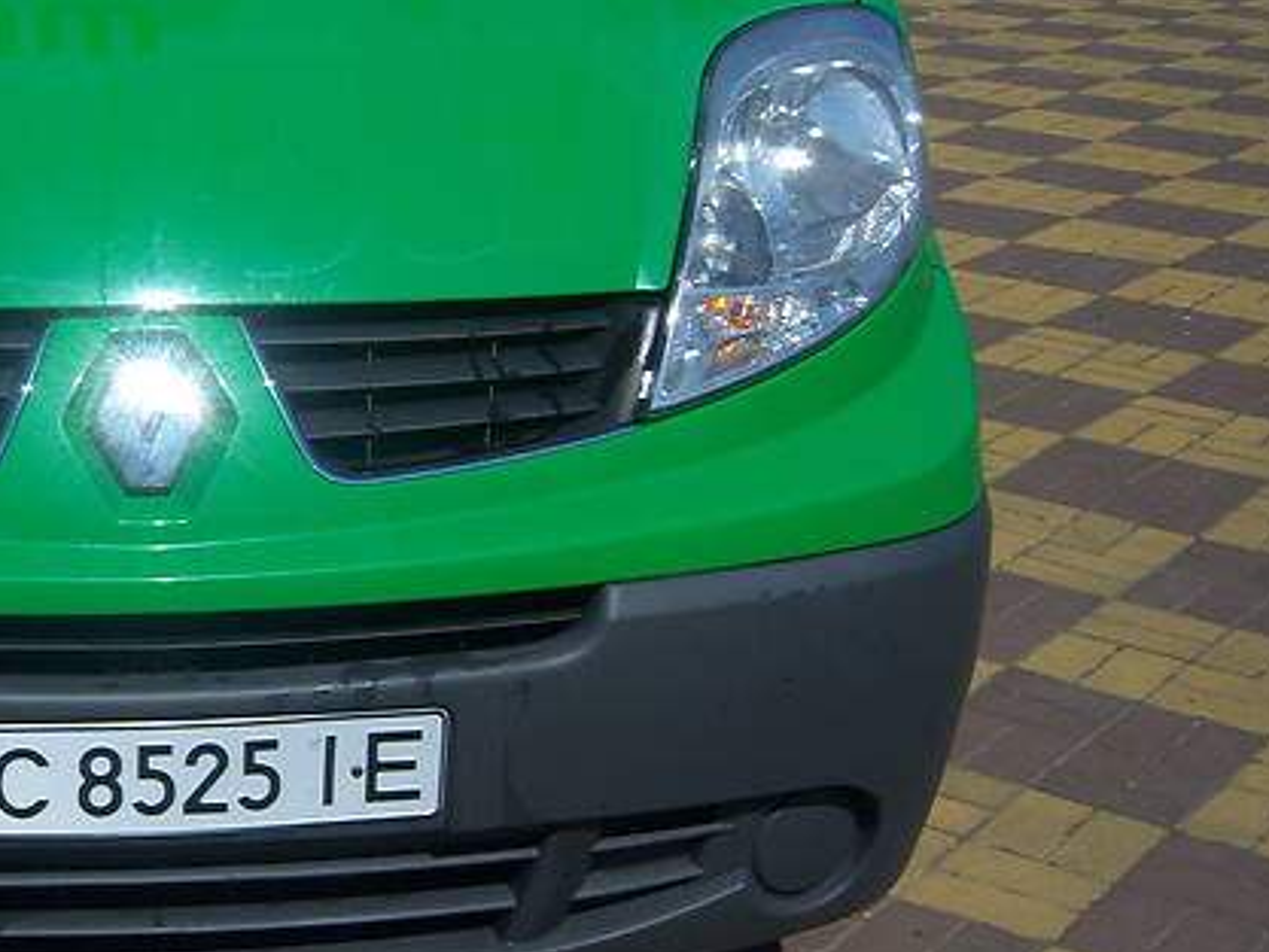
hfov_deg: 27.1
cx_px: 119
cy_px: 423
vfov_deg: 21.3
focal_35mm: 69
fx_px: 2530
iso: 80
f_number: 4.8
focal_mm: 7.5
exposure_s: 1/500
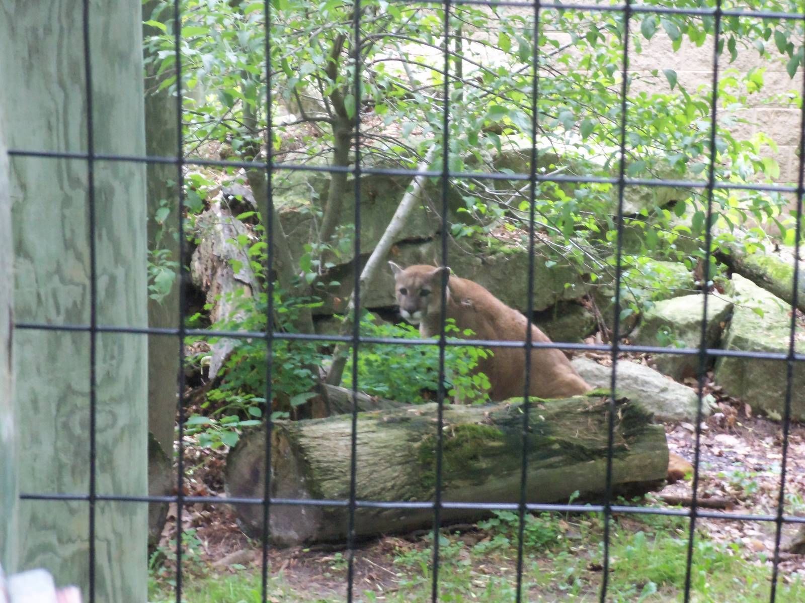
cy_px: 302
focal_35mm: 140
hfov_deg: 14.1
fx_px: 3256
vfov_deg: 10.6
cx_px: 402
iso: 400
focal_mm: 25.3
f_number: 5.7
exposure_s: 1/15
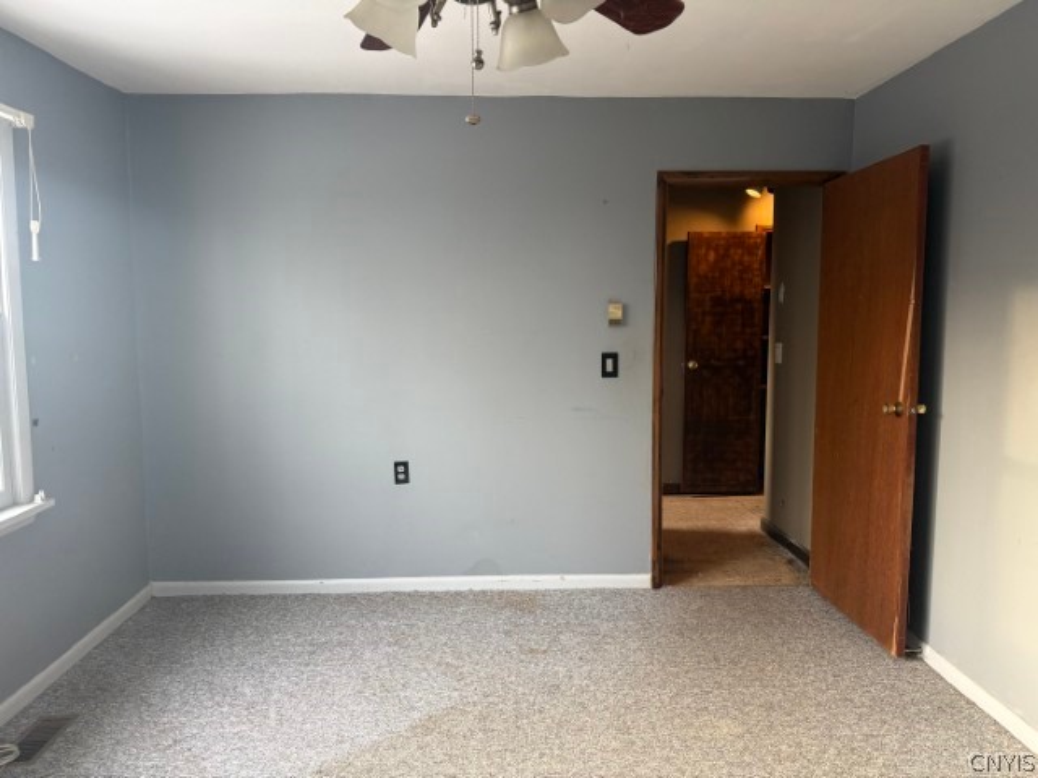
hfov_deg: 71.6
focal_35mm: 24
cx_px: 519
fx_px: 720
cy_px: 389
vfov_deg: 56.8
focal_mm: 6.76
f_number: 1.78
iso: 200
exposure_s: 1/97
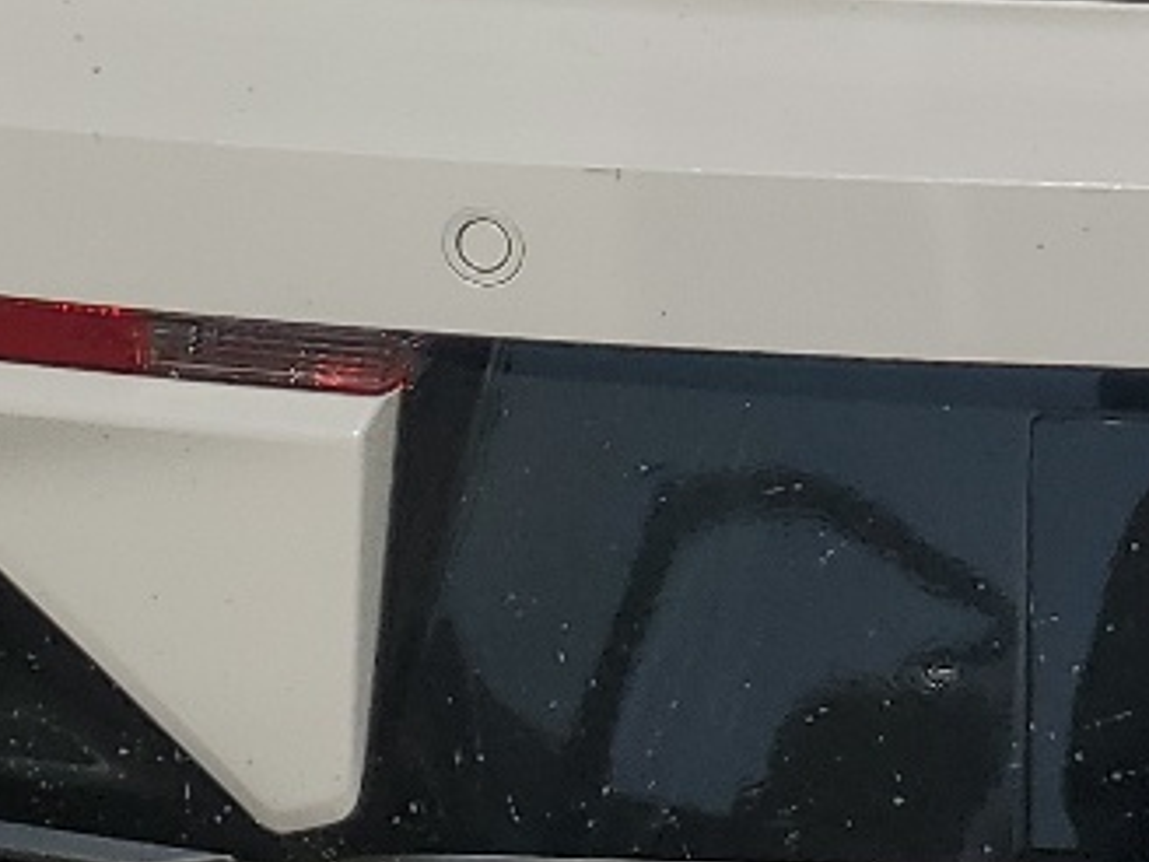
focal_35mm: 127
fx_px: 4215
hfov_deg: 14.9
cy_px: -480
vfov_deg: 11.2
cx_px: 1429
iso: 52
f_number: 1.5
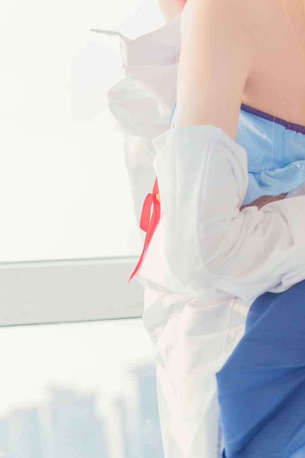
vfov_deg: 21.3
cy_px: 131
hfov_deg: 14.3
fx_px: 1207
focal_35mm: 95
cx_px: 254
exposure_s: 1/160
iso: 160
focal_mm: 55
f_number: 3.2
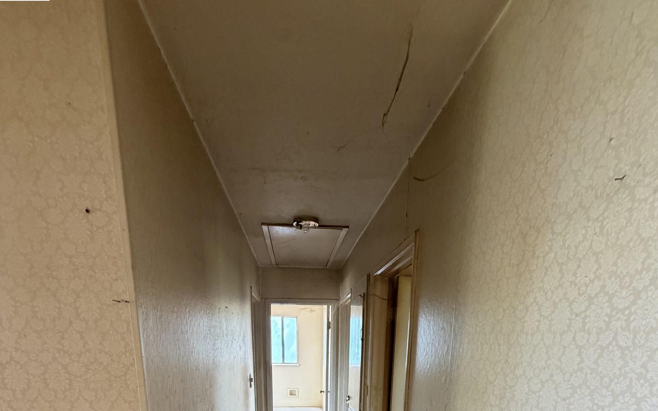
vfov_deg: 47.3
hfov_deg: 85.1
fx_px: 359
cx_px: 331
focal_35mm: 20
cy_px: 429
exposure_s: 1/60
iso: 400
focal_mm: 2.22
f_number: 2.2
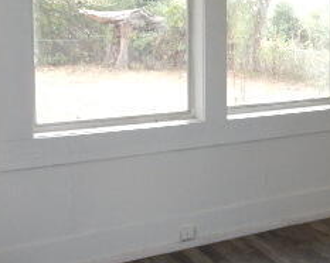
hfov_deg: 25.0
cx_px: 416
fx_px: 654
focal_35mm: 67
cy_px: 49
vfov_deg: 22.4
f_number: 3.7
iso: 125
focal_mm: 4.5
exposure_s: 1/30
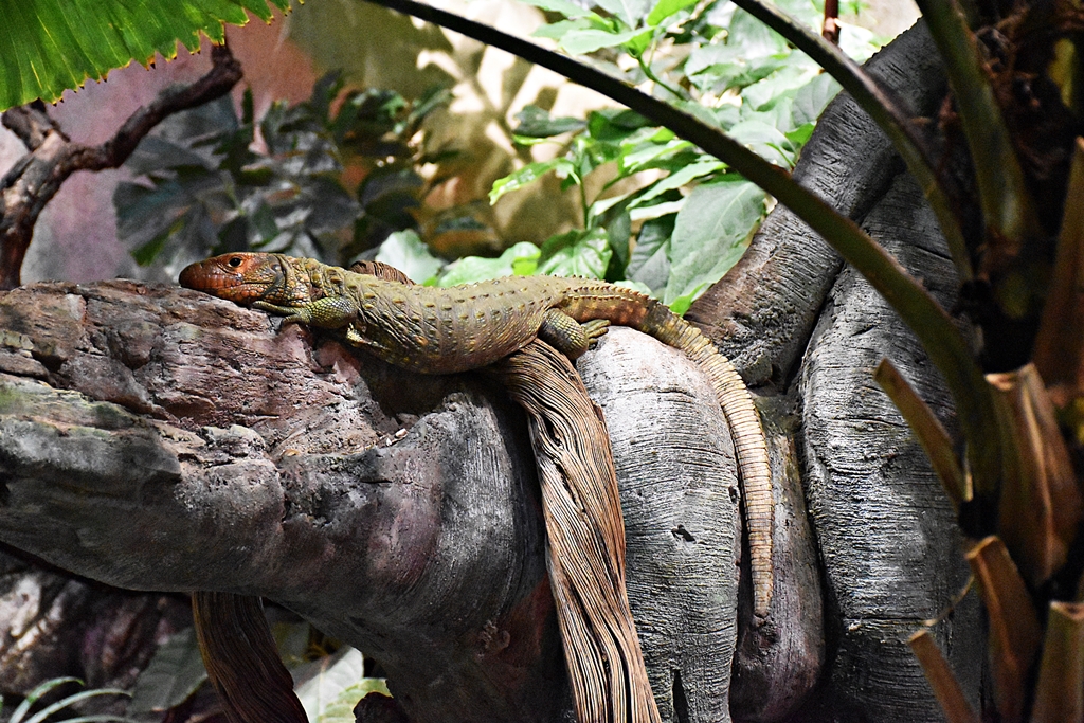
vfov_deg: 15.2
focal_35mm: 90
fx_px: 2710
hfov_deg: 22.6
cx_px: 542
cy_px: 362
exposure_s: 1/125
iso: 10000
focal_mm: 60
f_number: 5
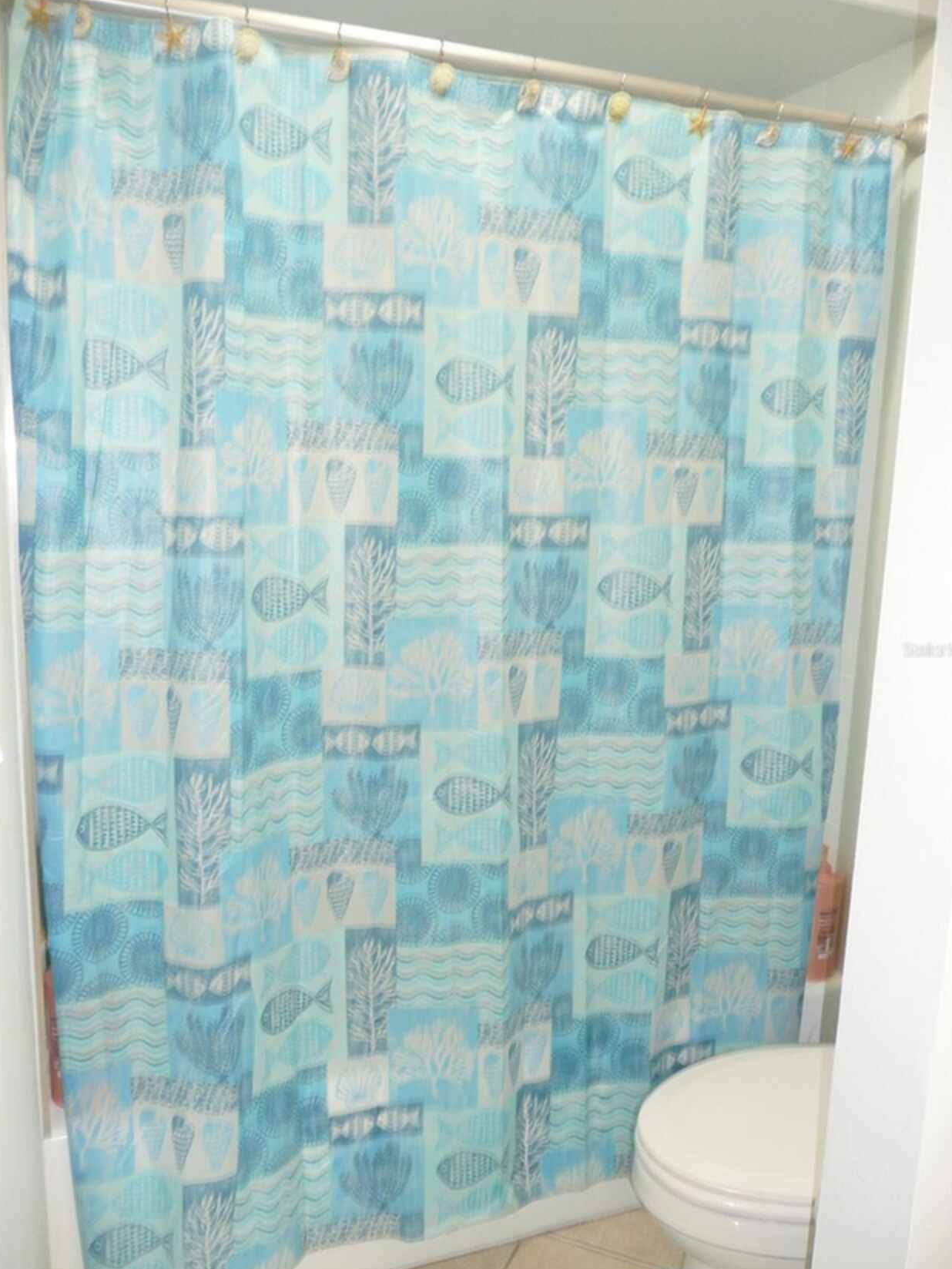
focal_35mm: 29
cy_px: 650
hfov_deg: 48.2
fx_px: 1063
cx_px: 488
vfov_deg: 61.6
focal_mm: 4.6
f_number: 3.3
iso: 100
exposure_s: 1/8
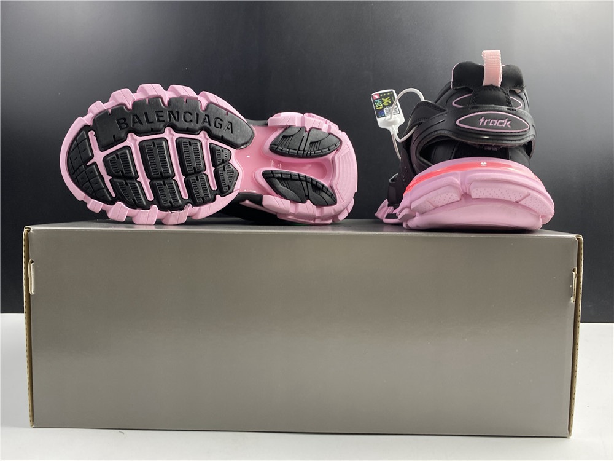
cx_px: 307
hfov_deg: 67.3
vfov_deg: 53.1
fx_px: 461
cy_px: 230
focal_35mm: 26
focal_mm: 4.25
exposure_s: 1/50
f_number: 1.8
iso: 80
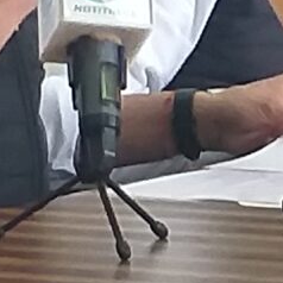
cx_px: 342
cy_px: 119
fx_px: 916
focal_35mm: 99
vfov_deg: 17.6
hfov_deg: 16.8
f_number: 1.7
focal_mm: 3.93
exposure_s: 1/60
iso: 100
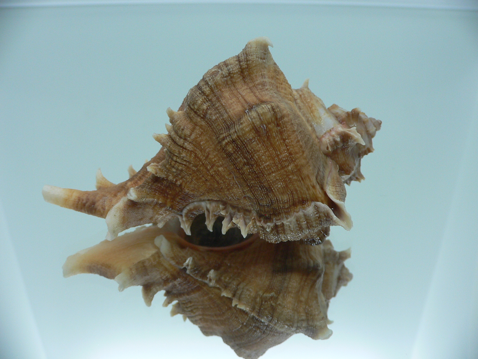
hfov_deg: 52.6
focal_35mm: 35
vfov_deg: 40.7
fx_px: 483
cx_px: 239
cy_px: 180
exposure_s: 1/60
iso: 80
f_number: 2.8
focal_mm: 4.6
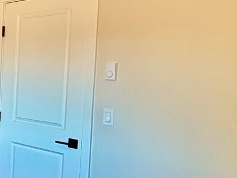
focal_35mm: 55
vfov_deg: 26.5
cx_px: -123
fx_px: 376
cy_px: 90
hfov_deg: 25.6
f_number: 2.2
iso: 160
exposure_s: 1/60
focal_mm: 2.22
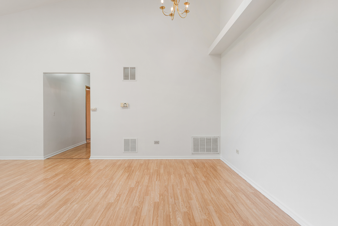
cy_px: 113
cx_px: 169
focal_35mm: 20
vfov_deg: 62.0
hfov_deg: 84.0
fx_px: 188
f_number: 8
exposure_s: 1/20
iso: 125
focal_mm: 20
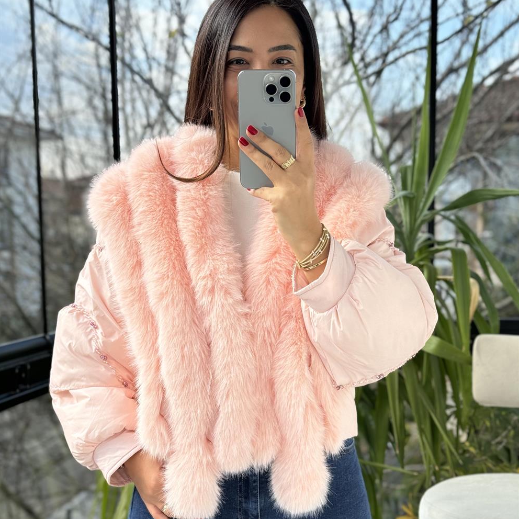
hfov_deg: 30.0
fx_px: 967
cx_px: 260
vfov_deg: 30.0
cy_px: 314
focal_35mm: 57
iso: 64
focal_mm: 6.76
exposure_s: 1/213
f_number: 1.78
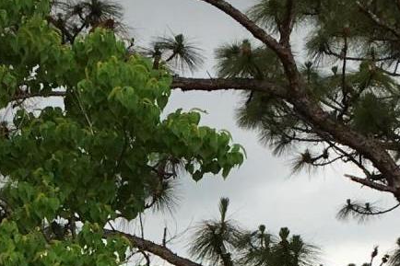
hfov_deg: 14.4
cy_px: 526
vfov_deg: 9.3
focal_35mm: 139
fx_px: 1544
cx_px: -41
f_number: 2.2
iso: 25
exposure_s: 1/523
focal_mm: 4.15
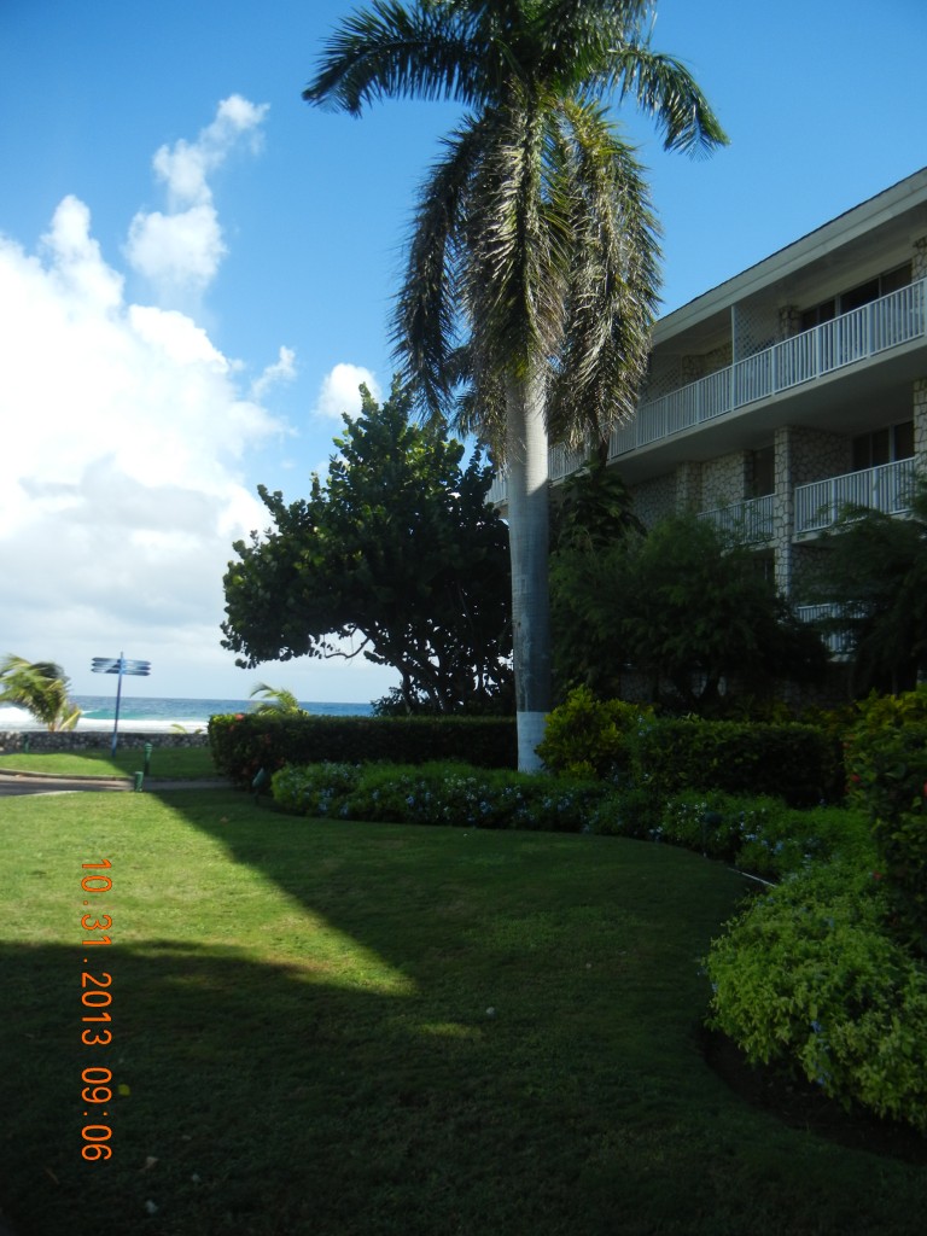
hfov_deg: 46.8
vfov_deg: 60.0
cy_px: 618
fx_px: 1071
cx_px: 464
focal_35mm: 30
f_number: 7
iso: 160
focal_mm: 5.4
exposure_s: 1/296
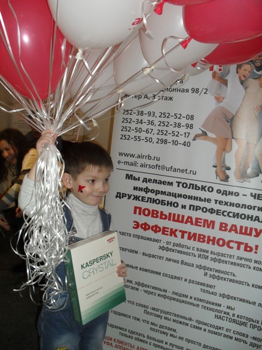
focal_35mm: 35
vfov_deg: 52.6
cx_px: 131
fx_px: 353
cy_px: 175
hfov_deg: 40.7
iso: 200
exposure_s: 1/45
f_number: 3.2
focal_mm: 6.3
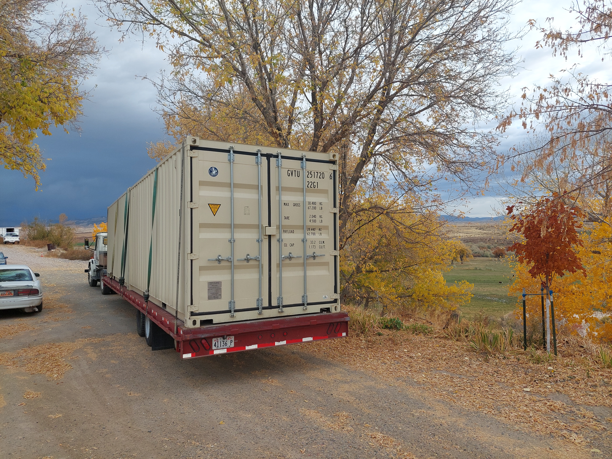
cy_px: 230
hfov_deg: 71.6
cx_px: 306
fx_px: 424
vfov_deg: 56.8
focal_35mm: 24
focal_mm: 5.23
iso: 40
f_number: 1.8
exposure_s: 1/475
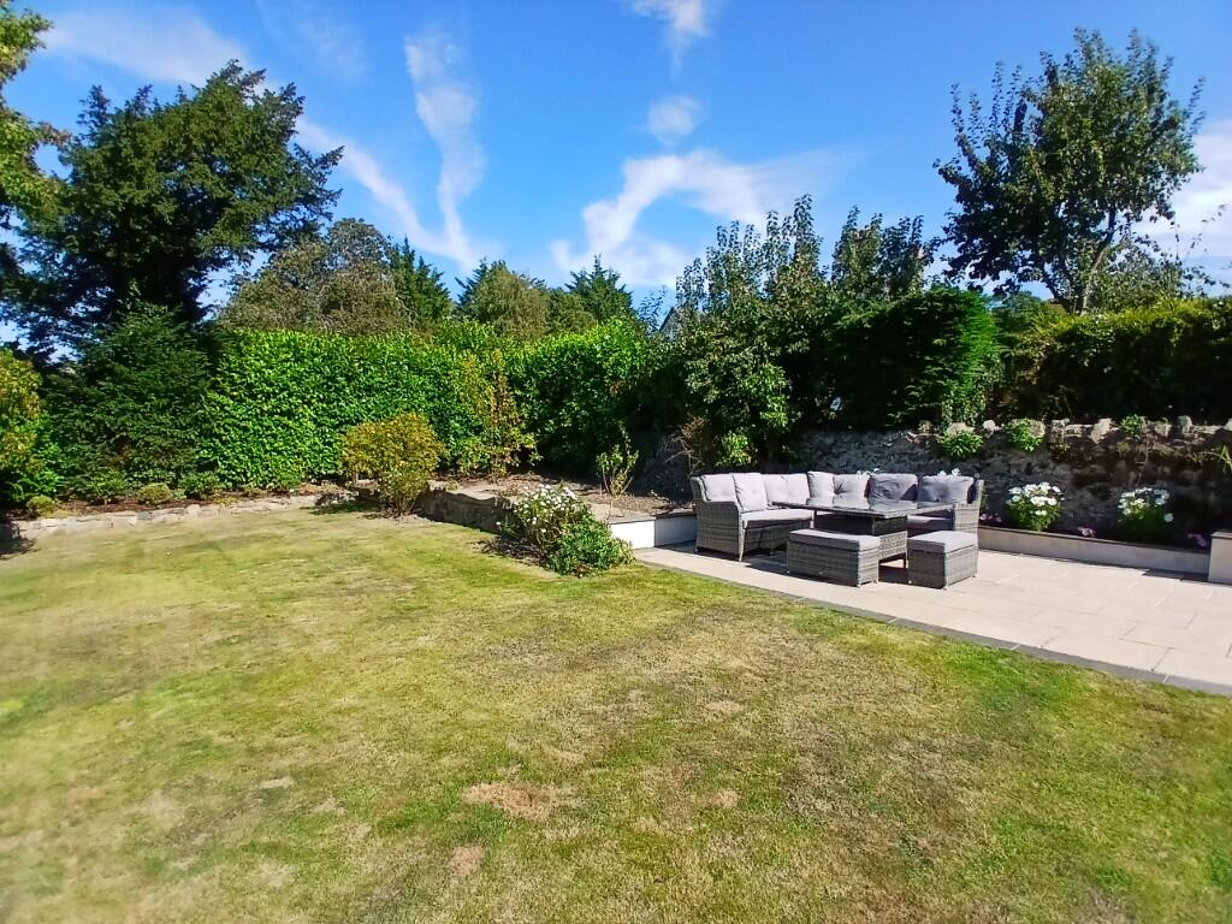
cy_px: 462
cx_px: 616
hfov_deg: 91.0
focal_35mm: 17
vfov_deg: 74.7
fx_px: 605
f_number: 2.2
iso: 50
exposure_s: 1/967
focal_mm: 1.4
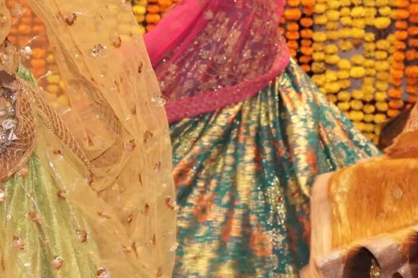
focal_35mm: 127
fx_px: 1474
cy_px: -68
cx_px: 67
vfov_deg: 10.6
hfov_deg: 16.0
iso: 2000
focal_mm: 35
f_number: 5
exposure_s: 1/125
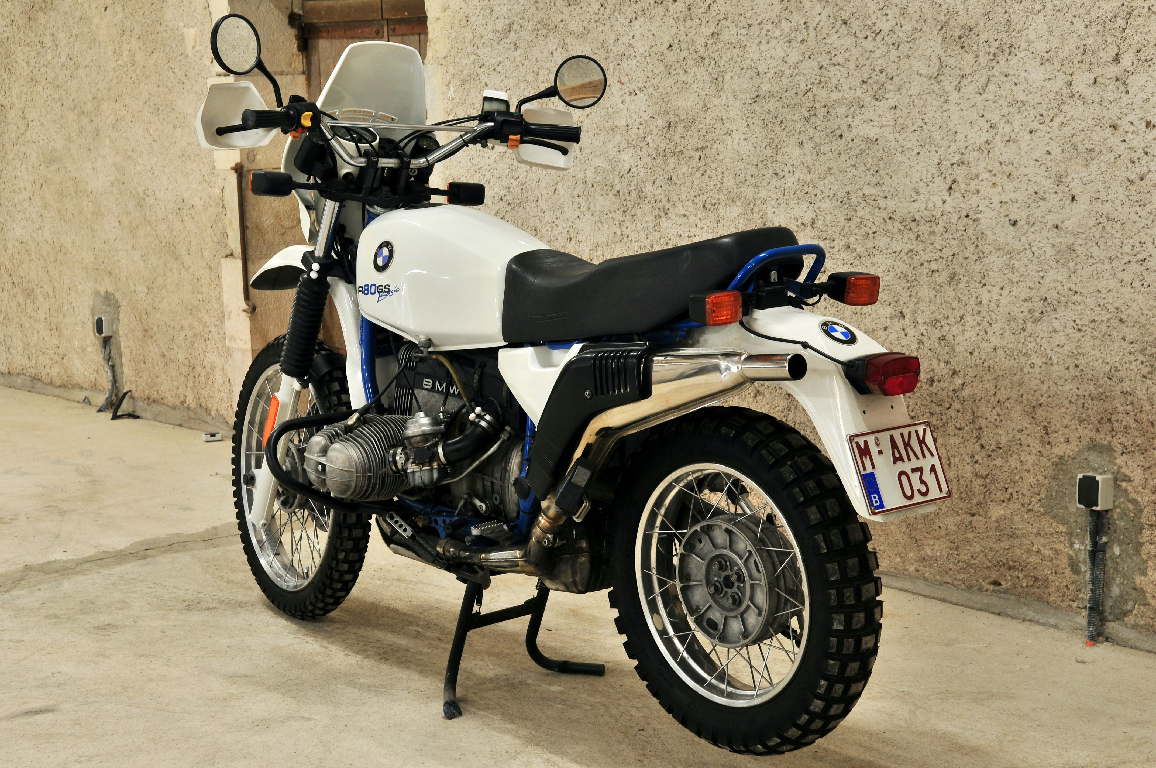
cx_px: 578
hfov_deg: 35.1
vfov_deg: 23.7
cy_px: 384
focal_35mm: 57
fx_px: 1828
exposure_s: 1/4
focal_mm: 38
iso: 200
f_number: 7.1
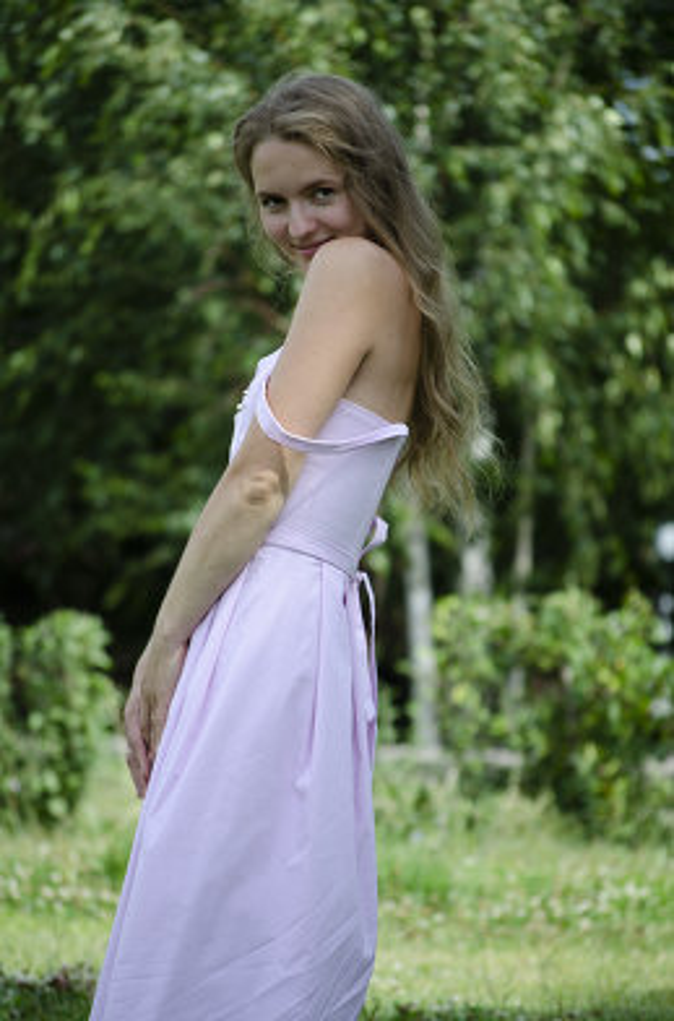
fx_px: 5722
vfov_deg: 10.2
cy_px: 510
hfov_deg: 6.7
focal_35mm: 202
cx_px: 337
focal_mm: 135
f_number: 5
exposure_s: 1/250
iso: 100
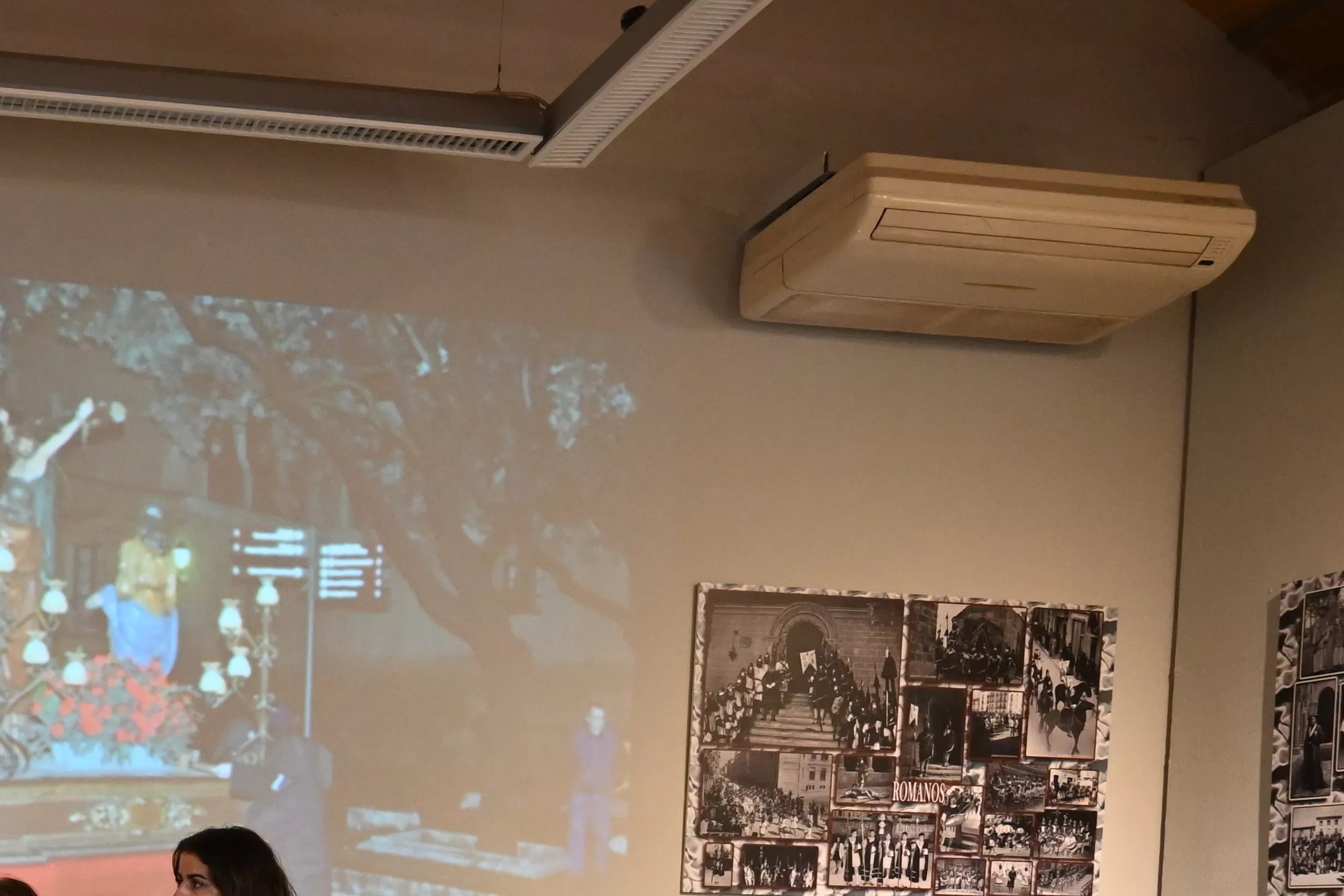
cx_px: 88
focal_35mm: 57
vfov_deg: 22.1
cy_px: 1054
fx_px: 2128
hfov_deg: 32.9
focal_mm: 16
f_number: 3.5
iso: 1600
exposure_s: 1/80
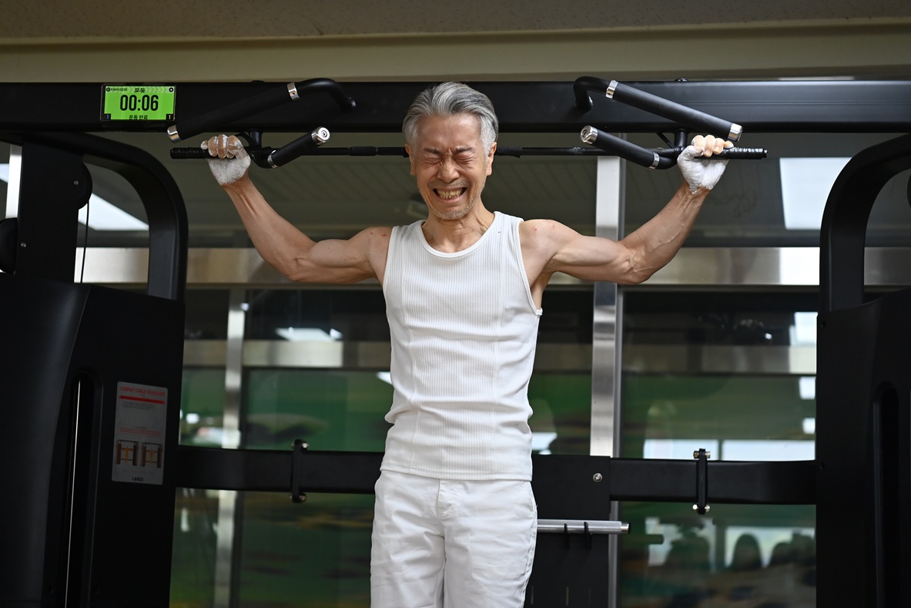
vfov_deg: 19.2
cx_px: 461
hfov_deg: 28.5
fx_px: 1797
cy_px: 306
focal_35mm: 71
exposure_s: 1/500
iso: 1250
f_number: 2.8
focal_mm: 70
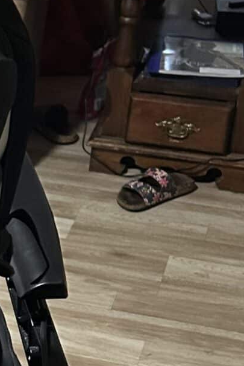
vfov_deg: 17.8
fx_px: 1158
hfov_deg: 11.2
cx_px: -190
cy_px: 300
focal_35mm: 114
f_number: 1.5
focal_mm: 5.7
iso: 640
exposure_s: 1/30
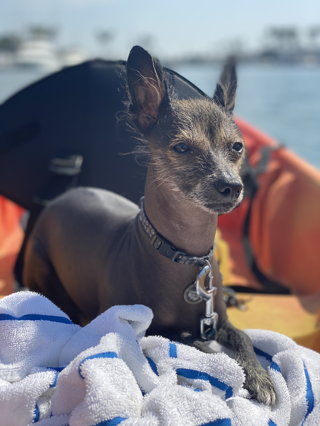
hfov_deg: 28.0
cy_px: 213
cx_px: 160
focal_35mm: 52
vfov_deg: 36.8
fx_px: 641
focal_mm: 6
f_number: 2
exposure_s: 1/1712
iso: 20
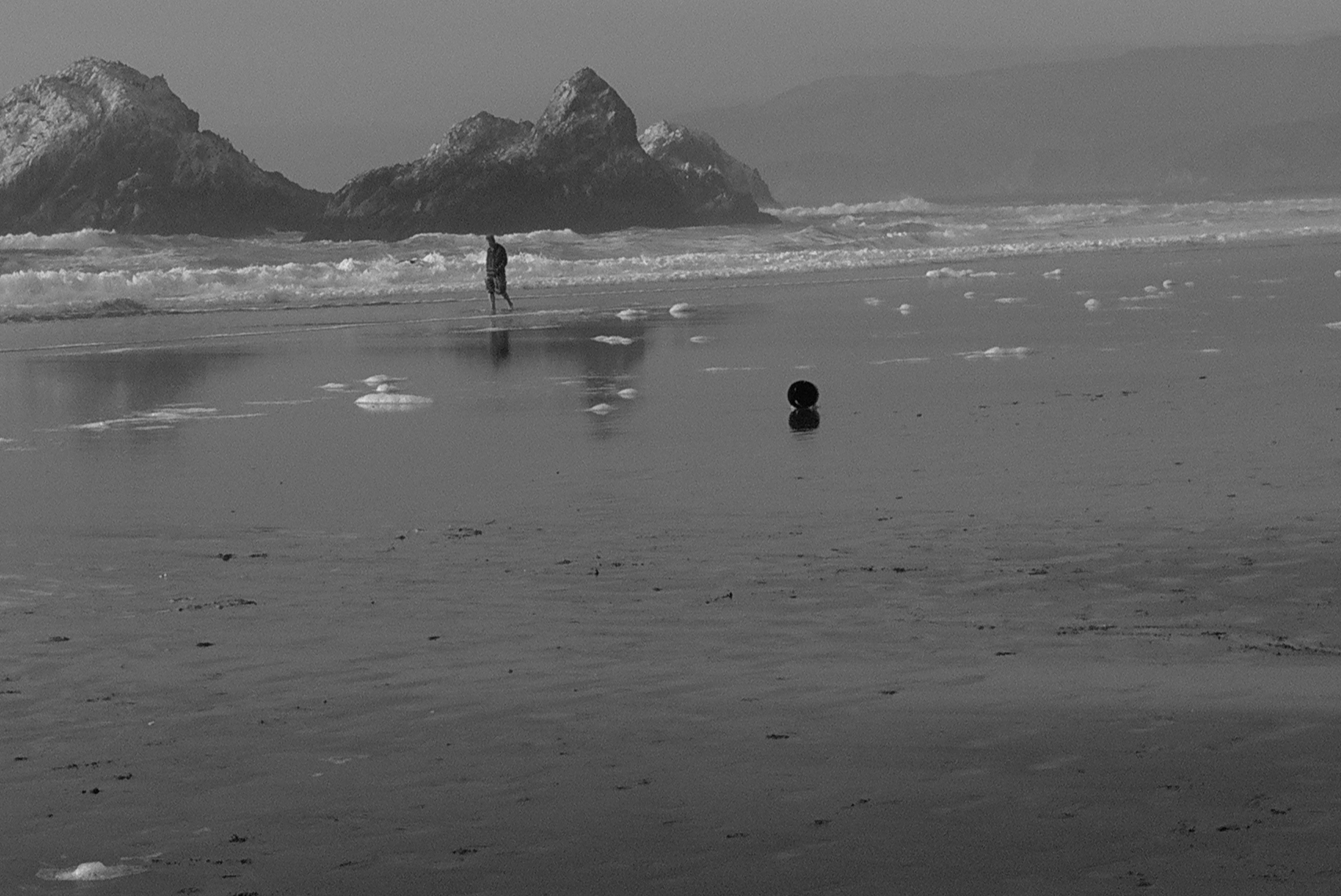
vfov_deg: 14.9
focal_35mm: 90
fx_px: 3355
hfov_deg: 22.5
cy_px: -42
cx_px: 443
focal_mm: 24
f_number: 12
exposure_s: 1/1600
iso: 800
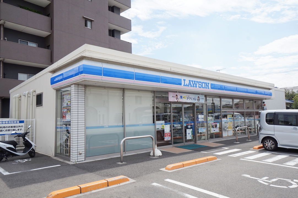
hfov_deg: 67.4
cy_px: 99
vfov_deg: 47.9
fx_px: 223
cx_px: 149
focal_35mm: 27
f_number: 11
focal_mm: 18
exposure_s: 1/125
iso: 100
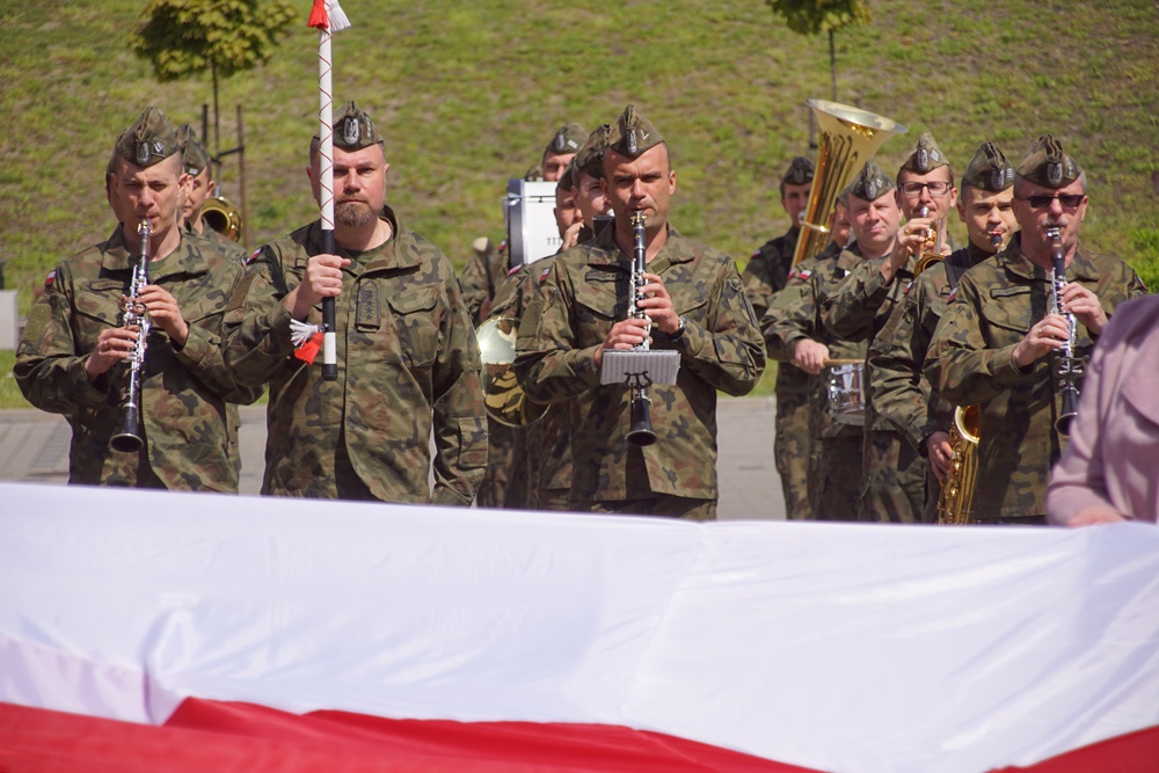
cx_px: 580
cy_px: 386
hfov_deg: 10.5
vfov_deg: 7.0
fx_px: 6278
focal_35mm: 195
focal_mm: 130
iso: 100
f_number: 6.3
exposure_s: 1/500
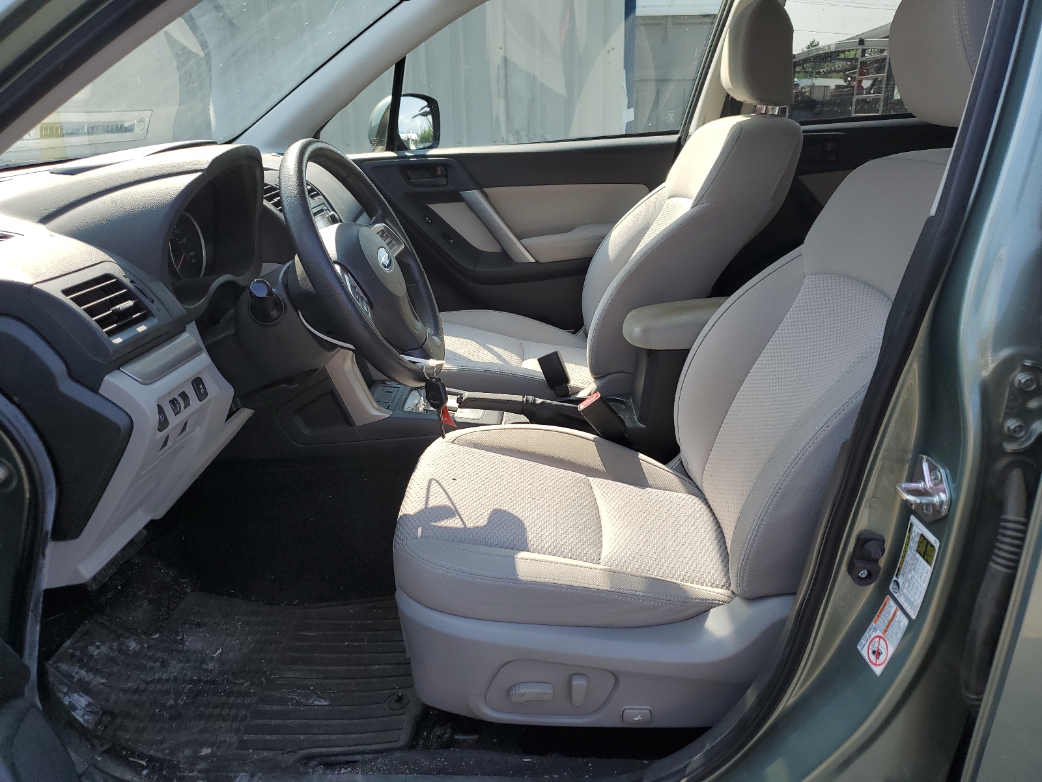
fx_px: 783
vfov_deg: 53.1
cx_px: 521
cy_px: 391
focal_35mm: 26
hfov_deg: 67.3
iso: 50
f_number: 1.5
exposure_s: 1/1111
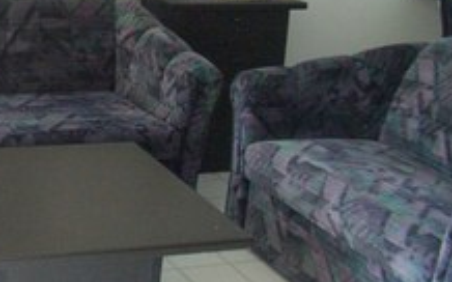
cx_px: -44
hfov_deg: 23.0
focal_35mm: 85
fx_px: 1047
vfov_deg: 15.3
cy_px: 59
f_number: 2.6
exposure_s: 1/60
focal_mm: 5.8
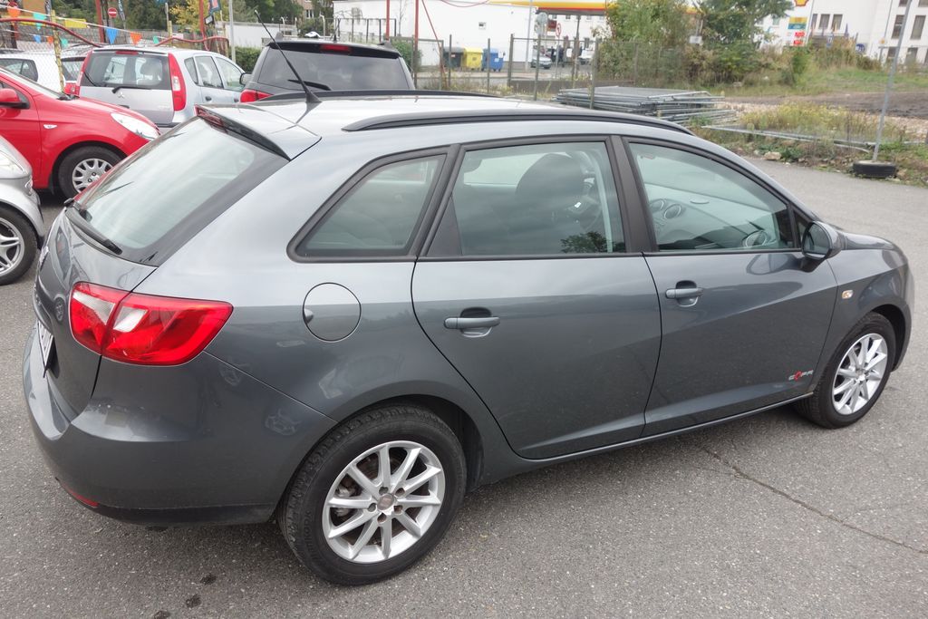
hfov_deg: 65.5
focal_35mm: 28
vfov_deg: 46.4
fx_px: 722
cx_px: 464
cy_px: 310
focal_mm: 10.4
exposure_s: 1/100
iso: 125
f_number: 4.5
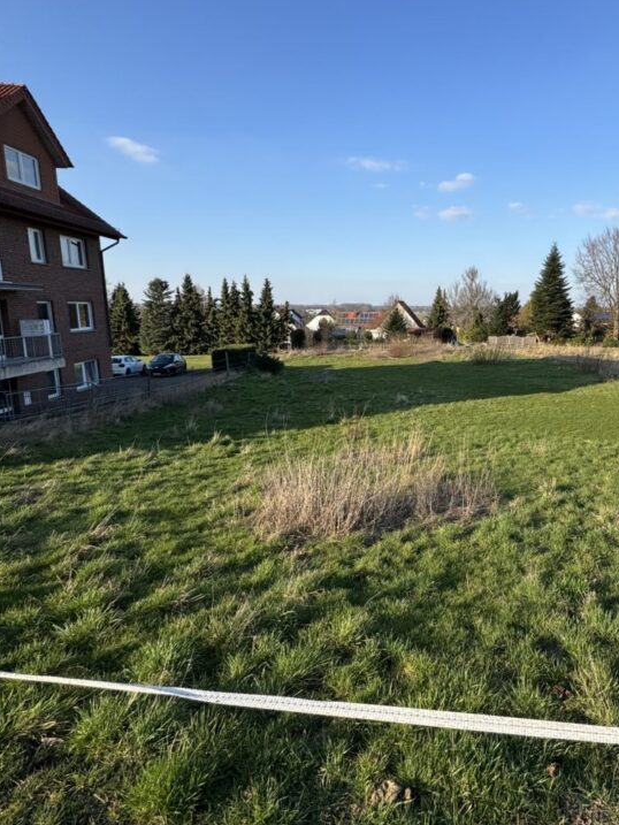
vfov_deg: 81.6
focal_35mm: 20
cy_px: 383
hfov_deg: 63.4
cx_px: 437
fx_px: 477
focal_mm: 2.22
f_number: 2.2
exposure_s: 1/1078
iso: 40
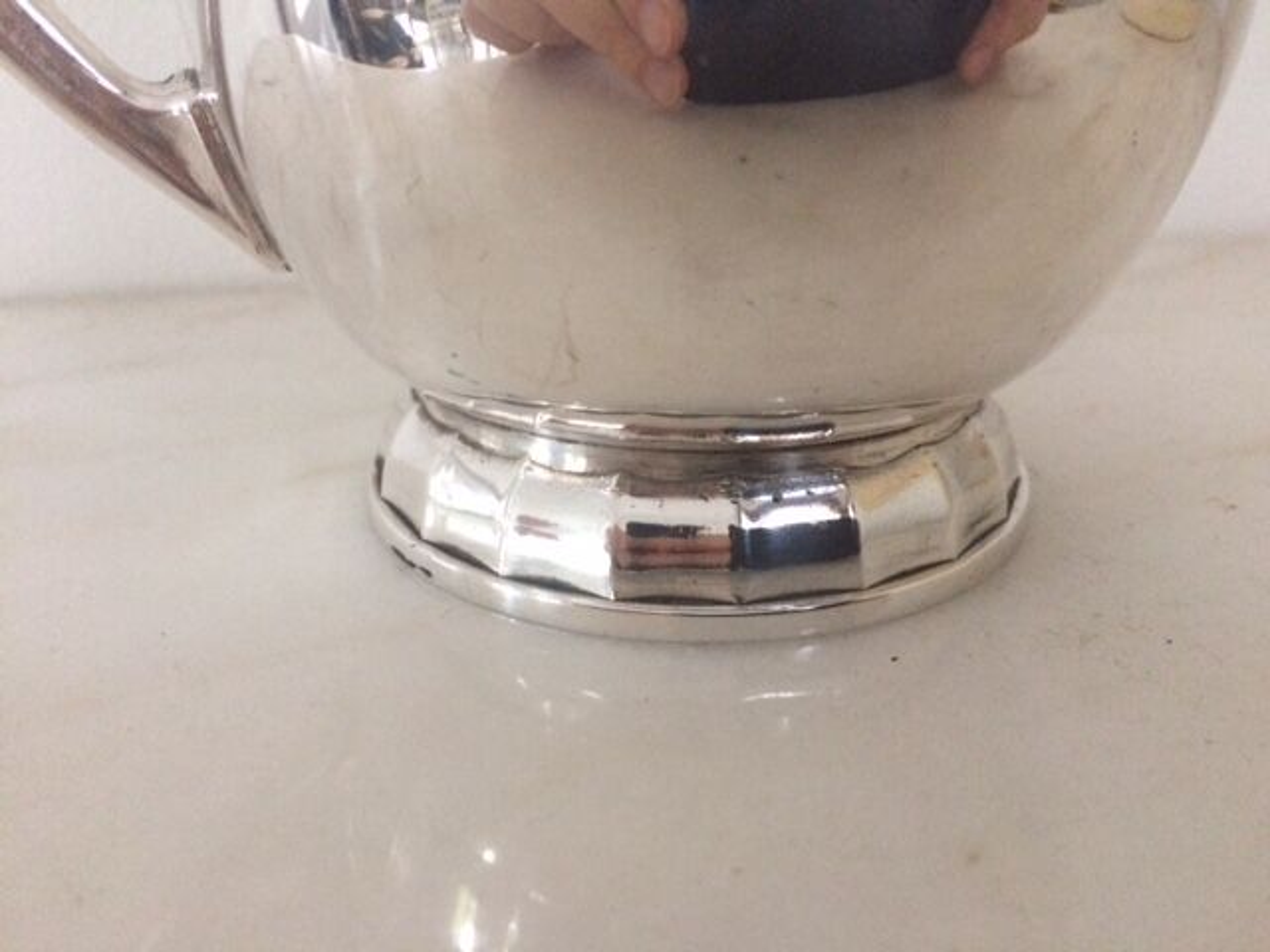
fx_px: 1064
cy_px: 476
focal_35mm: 29
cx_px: 635
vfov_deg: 48.2
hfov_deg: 61.7
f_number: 2.2
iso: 320
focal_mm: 4.15
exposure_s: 1/25
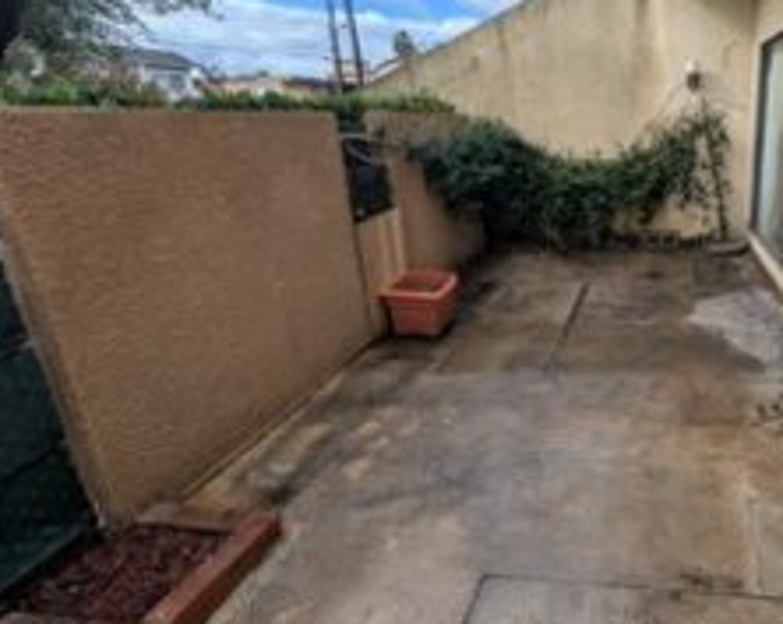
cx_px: 608
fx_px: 440
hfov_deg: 75.8
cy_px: 250
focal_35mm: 19
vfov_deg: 70.0
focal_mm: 2.02
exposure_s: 1/2660
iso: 53
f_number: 1.7
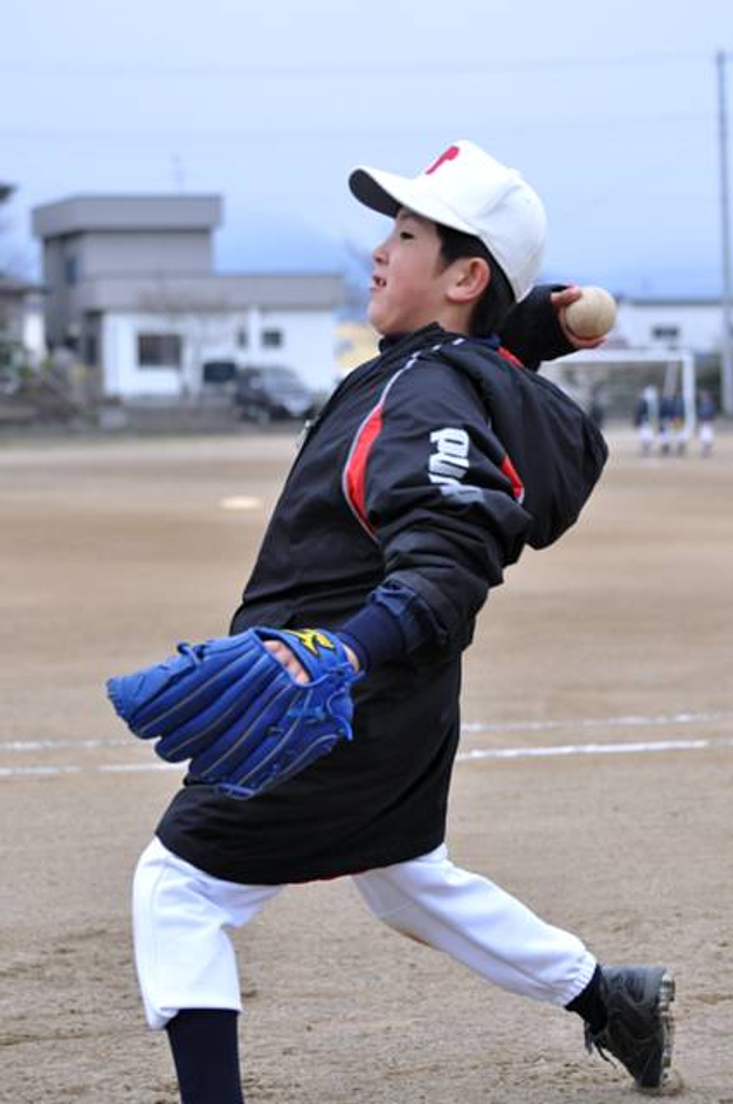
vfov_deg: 18.2
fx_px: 3445
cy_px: 552
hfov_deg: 12.1
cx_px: 366
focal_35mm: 112
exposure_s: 1/800
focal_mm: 75
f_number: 4.5
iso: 800
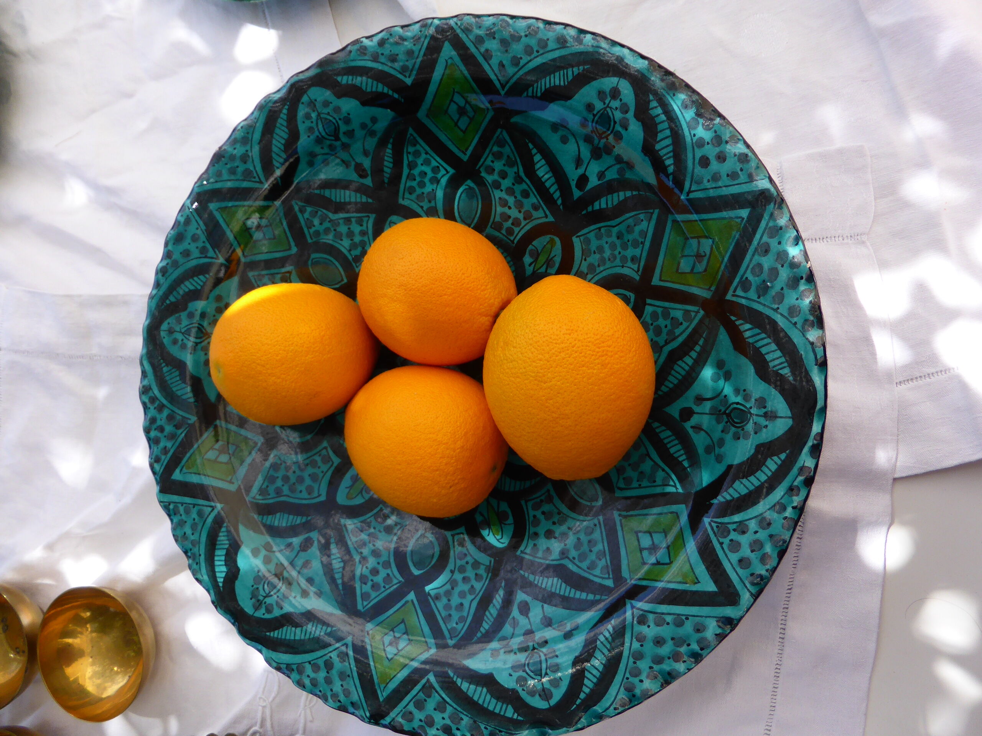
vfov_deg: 54.9
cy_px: 368
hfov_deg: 69.4
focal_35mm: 25
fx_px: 709
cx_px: 491
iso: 100
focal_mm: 4.3
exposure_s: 1/400
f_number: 3.3
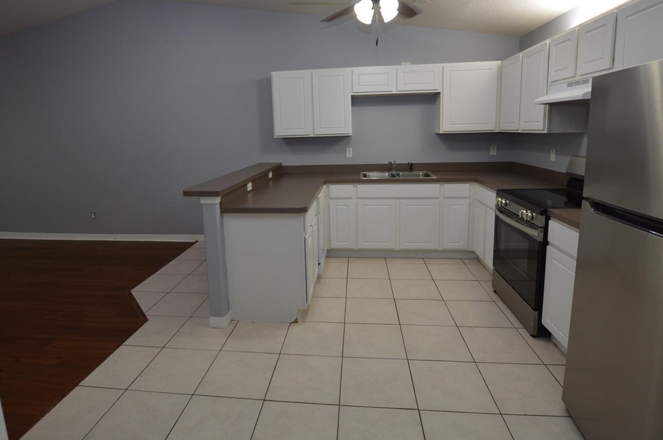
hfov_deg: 90.0
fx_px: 331
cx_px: 316
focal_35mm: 18
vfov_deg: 66.8
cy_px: 181
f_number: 4.5
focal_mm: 10
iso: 400
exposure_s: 1/80
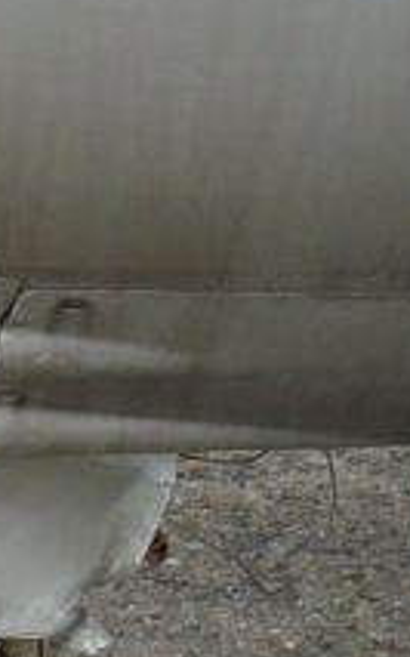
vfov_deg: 11.8
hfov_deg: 7.1
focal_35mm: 178
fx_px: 3184
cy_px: 373
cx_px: -388
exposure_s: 1/640
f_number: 2.8
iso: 100
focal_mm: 5.8
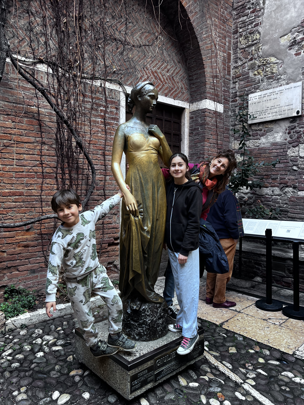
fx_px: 304
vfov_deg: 67.3
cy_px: 202
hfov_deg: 53.1
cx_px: 152
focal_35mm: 26
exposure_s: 1/121
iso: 50
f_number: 1.5
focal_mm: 5.7
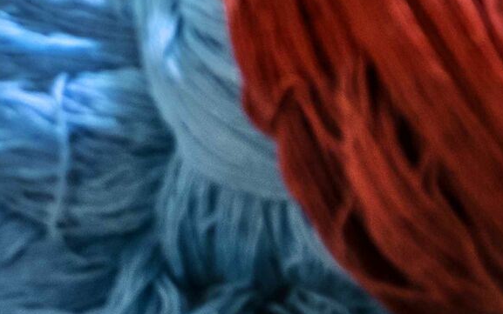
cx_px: -44
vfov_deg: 7.3
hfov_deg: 11.6
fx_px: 2441
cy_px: -73
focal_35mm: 178
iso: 1250
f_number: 4.2
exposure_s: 1/80
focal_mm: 42
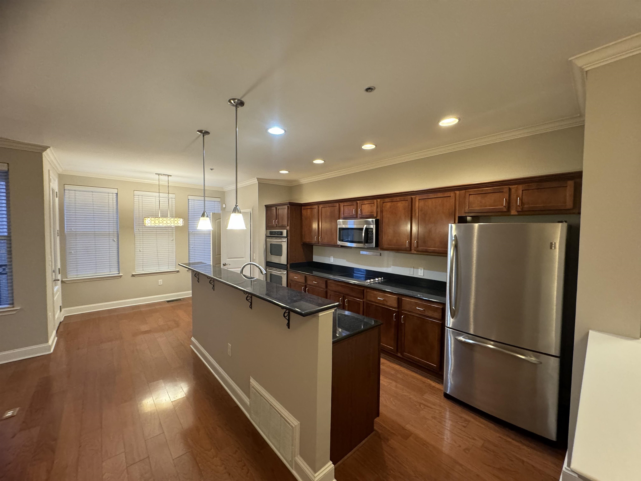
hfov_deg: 102.1
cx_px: 320
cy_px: 240
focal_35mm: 14
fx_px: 259
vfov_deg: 85.7
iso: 400
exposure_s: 1/60
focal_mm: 2.22
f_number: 2.2
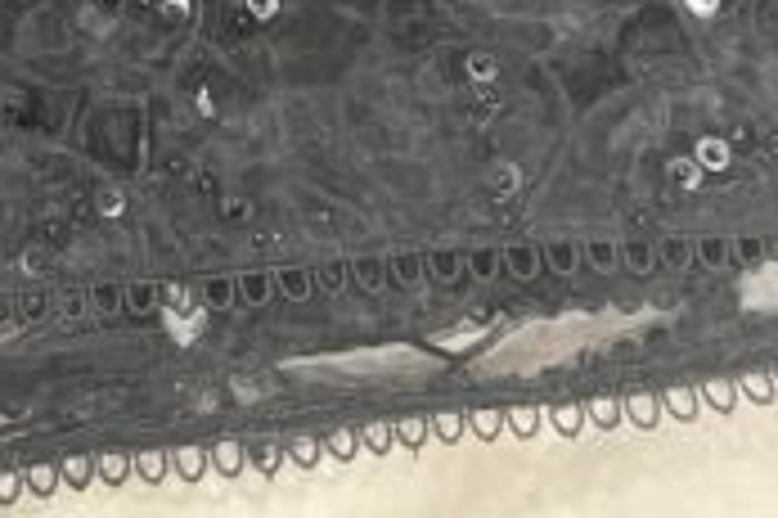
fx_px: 2699
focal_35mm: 125
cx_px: -346
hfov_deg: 15.3
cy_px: -1099
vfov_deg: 8.8
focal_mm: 5.7
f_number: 1.5
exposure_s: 1/30
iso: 500
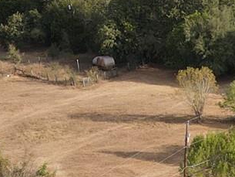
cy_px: 241
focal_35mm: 161
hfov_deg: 11.9
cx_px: 301
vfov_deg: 9.1
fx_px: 1093
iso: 100
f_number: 2.8
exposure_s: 1/500
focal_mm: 4.5
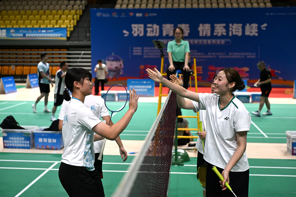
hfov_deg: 41.1
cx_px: 148
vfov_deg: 28.1
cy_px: 98
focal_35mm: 48
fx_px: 395
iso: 2000
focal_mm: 48
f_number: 3.2
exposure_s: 1/1000
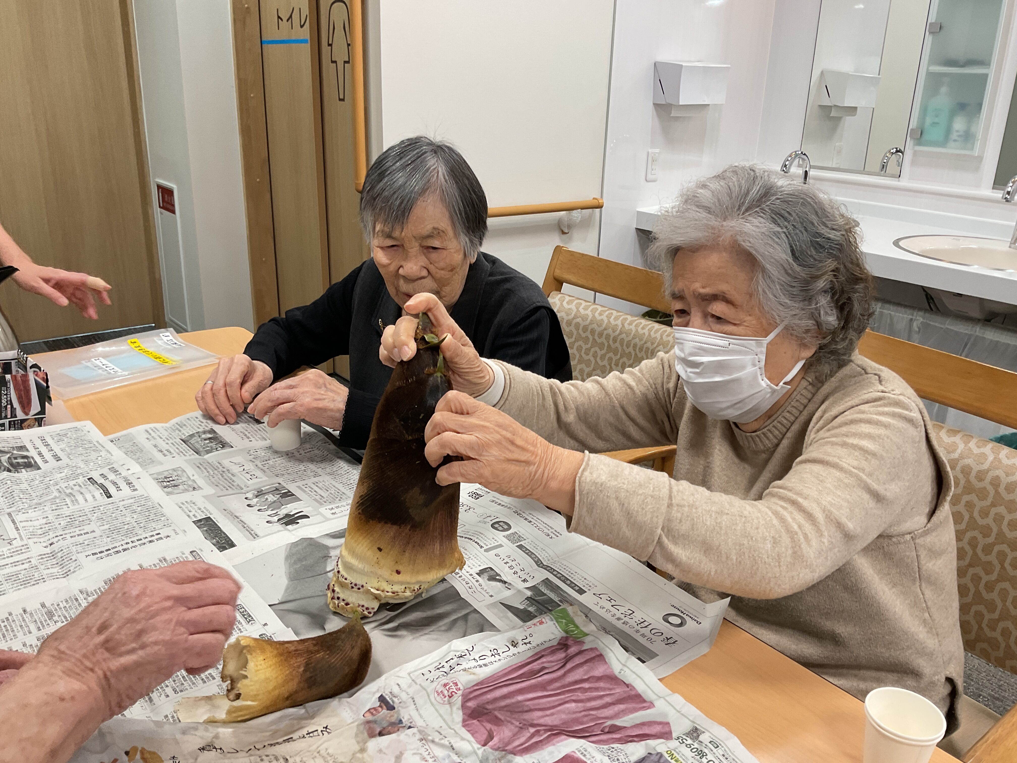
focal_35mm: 29
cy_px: 382
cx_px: 508
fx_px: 852
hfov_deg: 61.7
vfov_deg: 48.2
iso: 64
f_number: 1.8
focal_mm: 3
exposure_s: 1/60
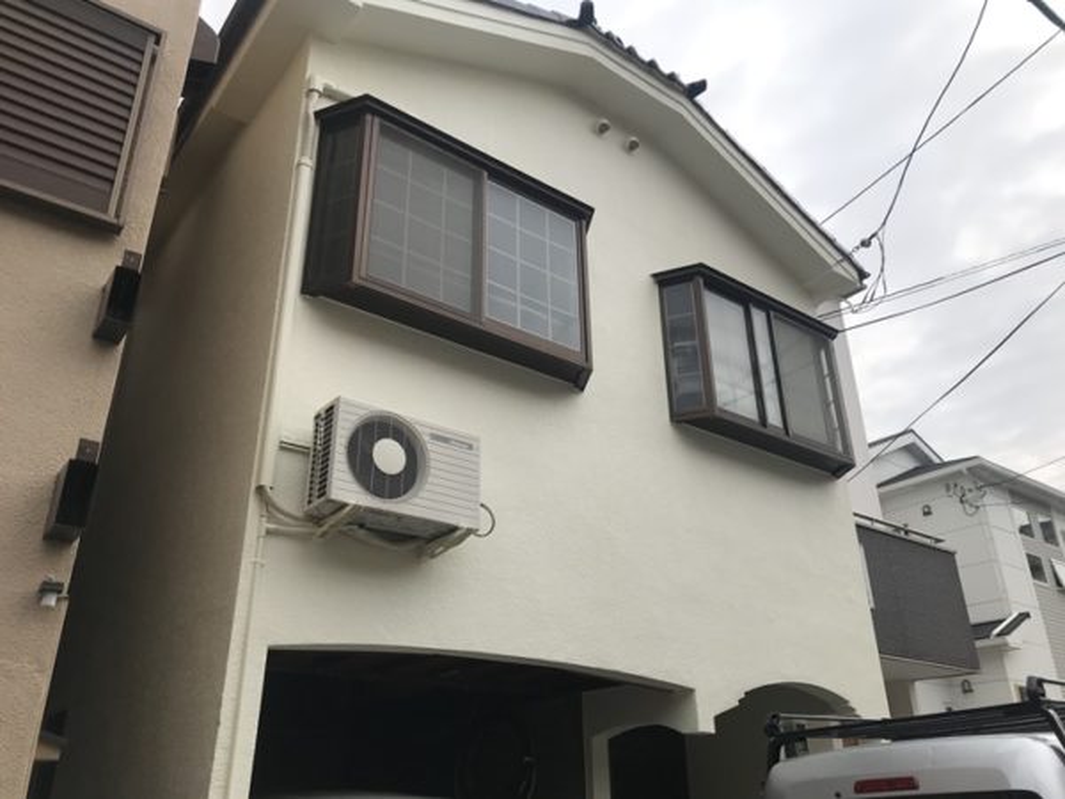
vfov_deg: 49.7
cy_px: 400
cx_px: 532
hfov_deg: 63.4
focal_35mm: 28
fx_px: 861
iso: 20
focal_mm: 3.99
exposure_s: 1/2907
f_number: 1.8
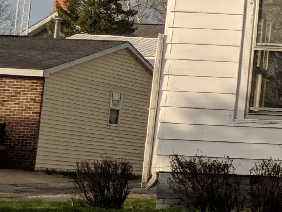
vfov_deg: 10.7
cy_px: 97
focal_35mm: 138
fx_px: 1124
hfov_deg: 11.9
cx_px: 647
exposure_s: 1/2597
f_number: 1.8
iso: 57
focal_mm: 4.44
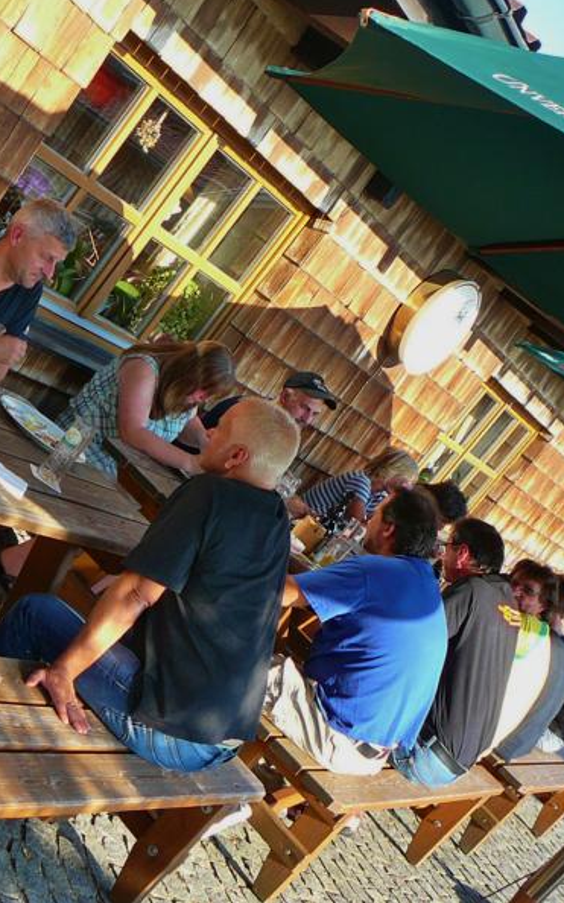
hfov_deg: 24.8
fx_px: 1230
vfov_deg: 40.3
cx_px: 18
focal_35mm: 50
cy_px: 448
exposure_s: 1/125
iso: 80
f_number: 2.8
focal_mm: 5.2
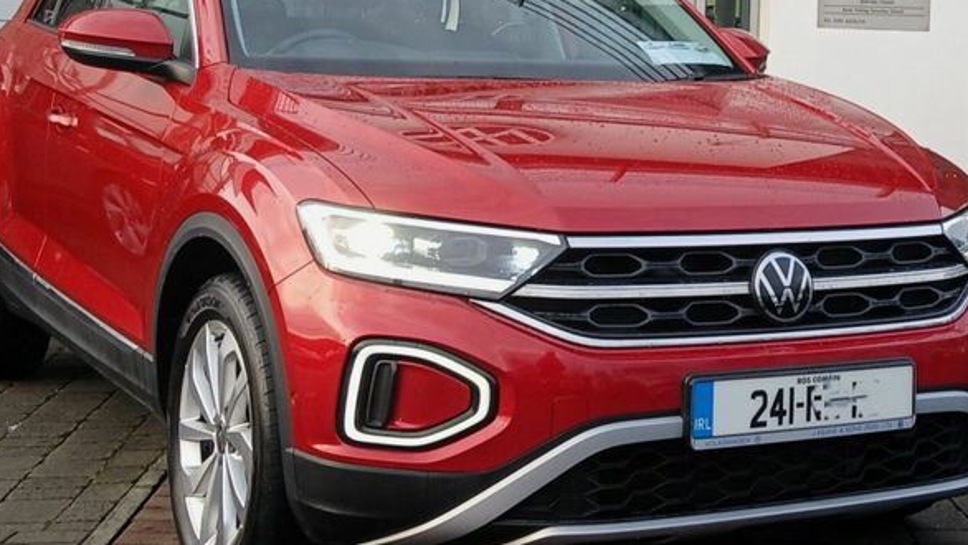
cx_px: 487
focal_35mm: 29
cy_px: 248
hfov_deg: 66.1
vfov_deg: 40.2
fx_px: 745
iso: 25
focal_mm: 3.98
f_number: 1.8
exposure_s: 1/50
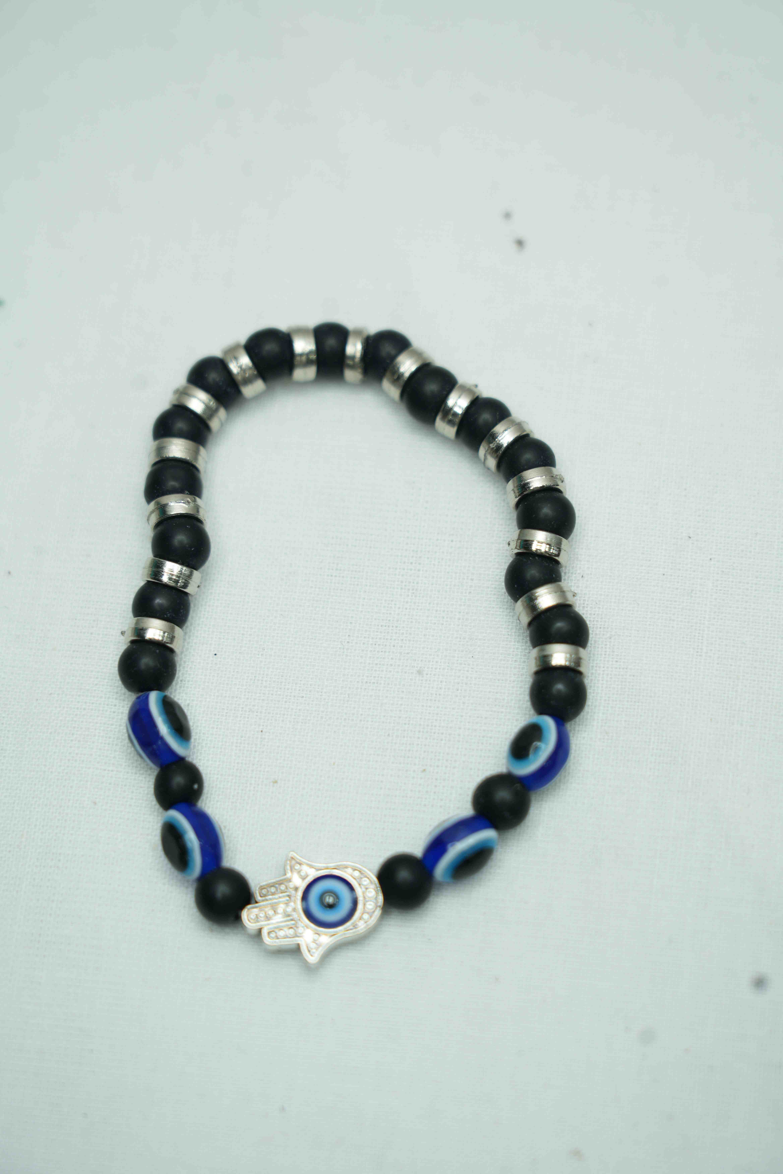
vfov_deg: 19.5
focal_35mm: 105
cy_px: 587
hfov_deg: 13.0
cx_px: 392
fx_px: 3425
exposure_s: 1/60
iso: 160
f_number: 5.6
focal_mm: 105
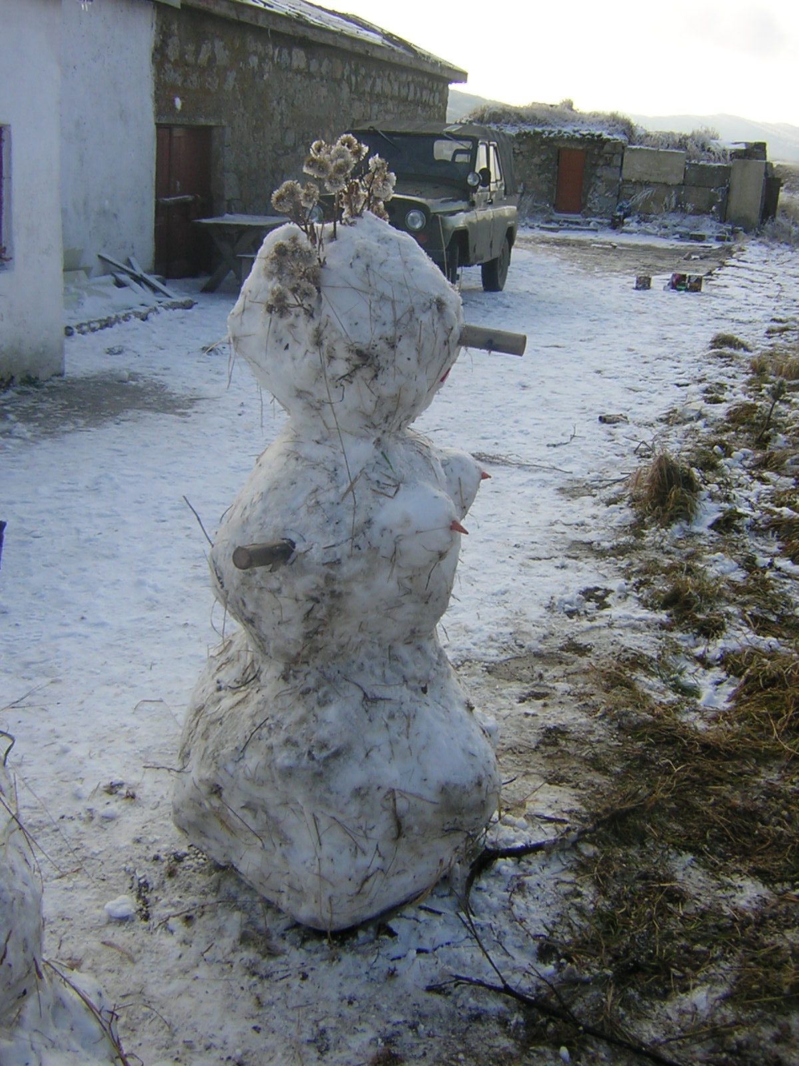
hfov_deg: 39.7
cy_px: 533
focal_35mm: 36
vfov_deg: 51.4
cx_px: 400
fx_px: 1108
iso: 100
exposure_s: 1/192
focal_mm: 4.7
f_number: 5.2
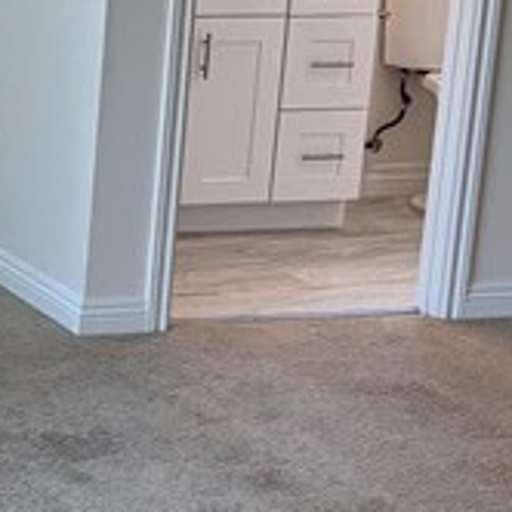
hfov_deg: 11.9
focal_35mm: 142
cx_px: -191
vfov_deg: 12.2
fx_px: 2376
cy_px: 429
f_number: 1.6
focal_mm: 5.96
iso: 125
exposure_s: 1/194
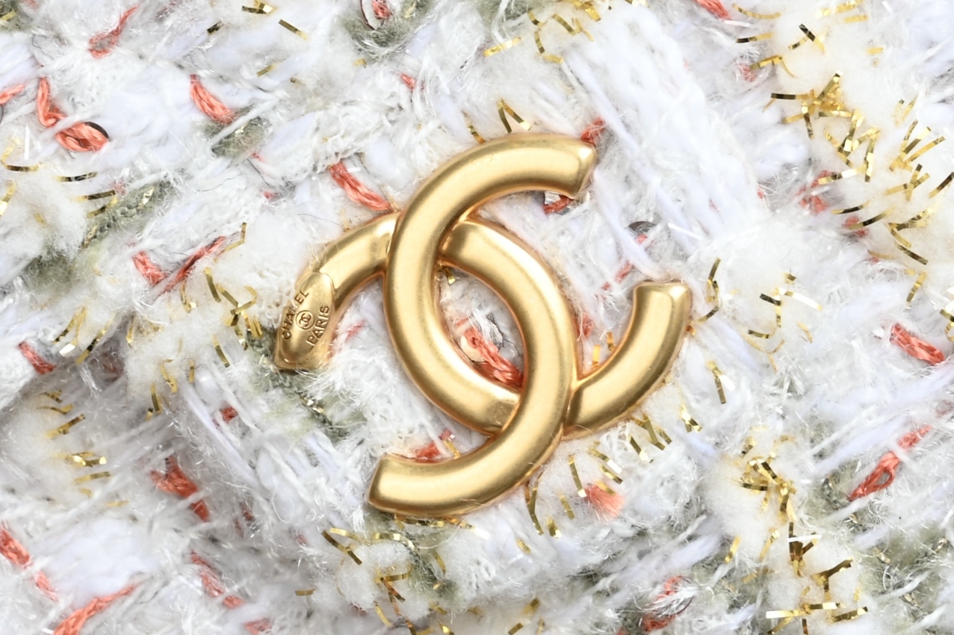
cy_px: 318
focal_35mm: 70
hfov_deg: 28.9
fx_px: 1854
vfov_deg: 19.4
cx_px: 477
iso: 125
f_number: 13
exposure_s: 1/13
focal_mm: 70
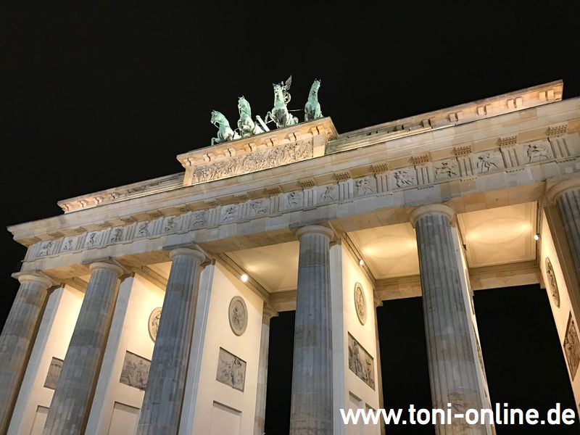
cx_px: 290
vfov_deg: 49.7
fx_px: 469
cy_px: 218
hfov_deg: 63.4
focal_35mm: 28
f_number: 1.8
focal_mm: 3.99
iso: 100
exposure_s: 1/13
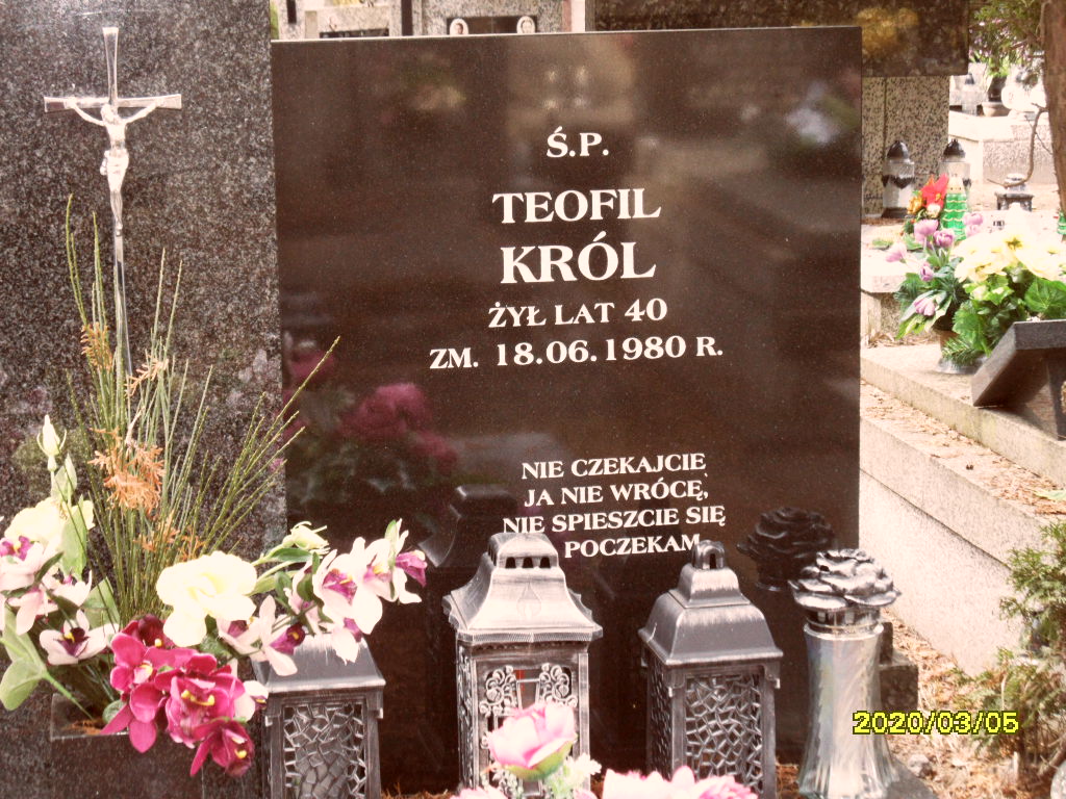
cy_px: 400
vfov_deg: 18.4
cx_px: 533
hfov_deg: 24.4
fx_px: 2464
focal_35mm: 80
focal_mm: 13.2
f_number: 4.2
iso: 240
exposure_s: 1/45
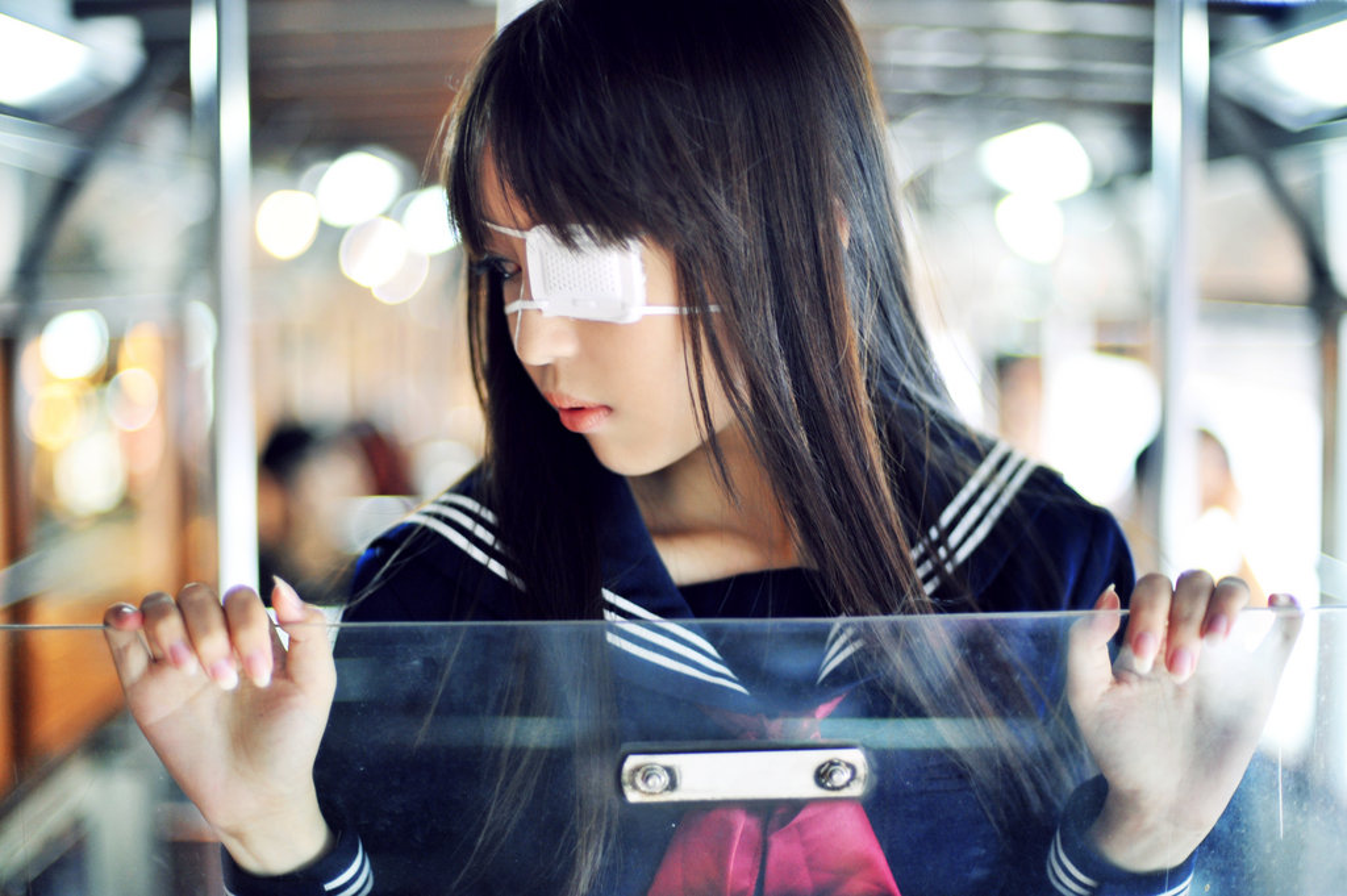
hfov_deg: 39.6
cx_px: 674
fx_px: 1869
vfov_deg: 26.9
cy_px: 448
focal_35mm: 50
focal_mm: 50
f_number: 1.6
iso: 800
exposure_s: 1/50
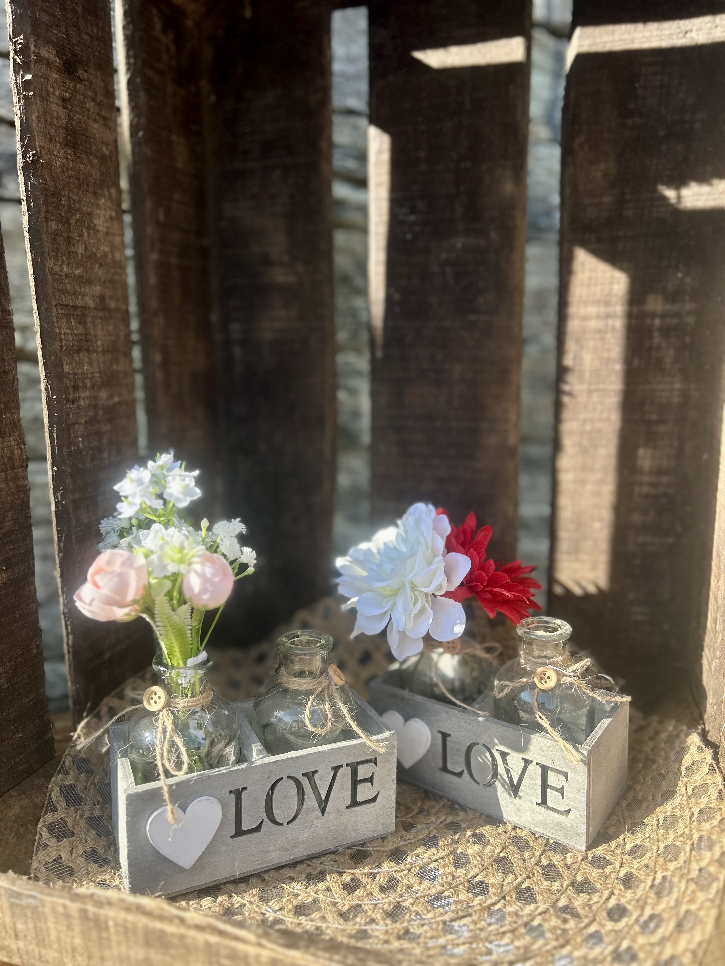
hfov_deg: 53.1
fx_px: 726
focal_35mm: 26
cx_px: 362
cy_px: 483
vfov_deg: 67.3
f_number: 1.5
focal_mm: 5.7
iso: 50
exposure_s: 1/1808
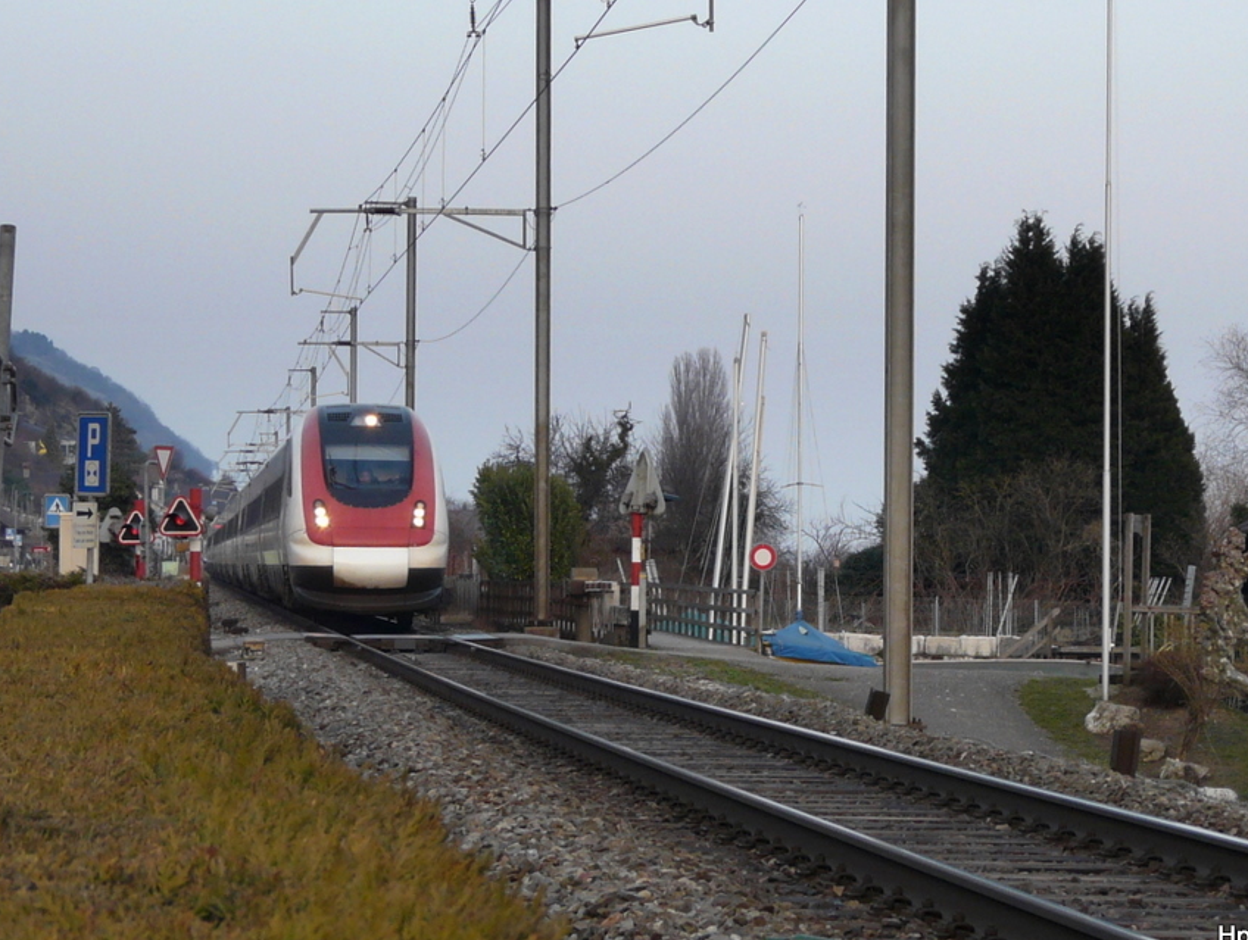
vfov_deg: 18.7
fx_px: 2853
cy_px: 425
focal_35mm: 79
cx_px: 567
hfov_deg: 24.7
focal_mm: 11.1
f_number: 3.6
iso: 100
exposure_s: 1/125
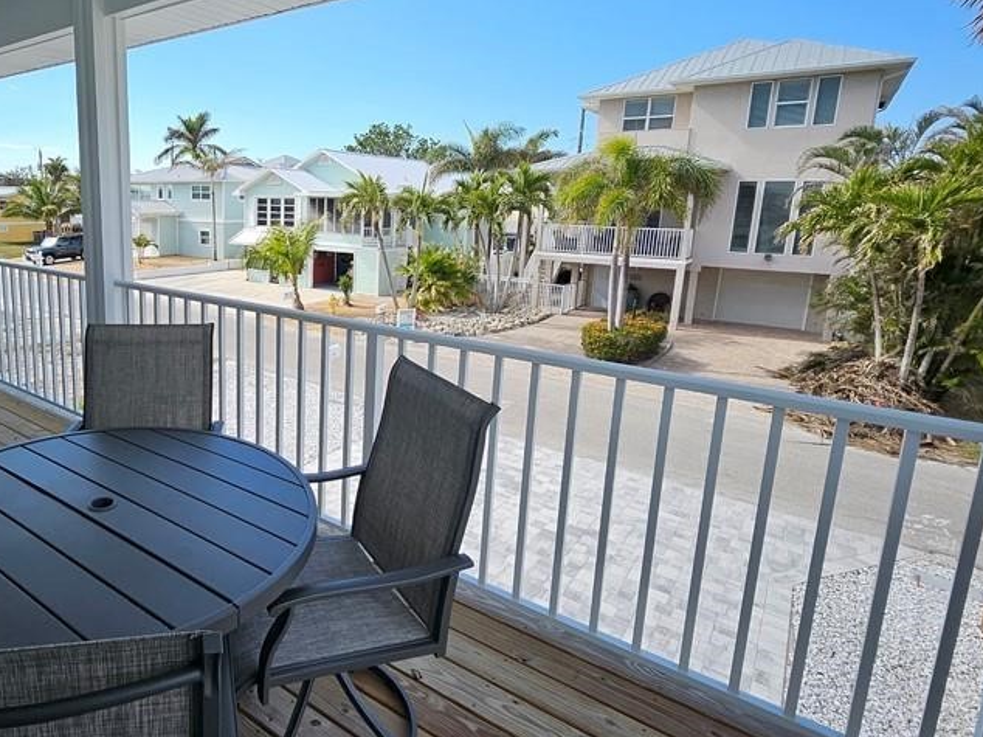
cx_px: 304
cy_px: 318
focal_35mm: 21
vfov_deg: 63.1
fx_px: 596
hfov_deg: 75.7
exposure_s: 1/864
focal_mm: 1.74
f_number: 2.2
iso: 32
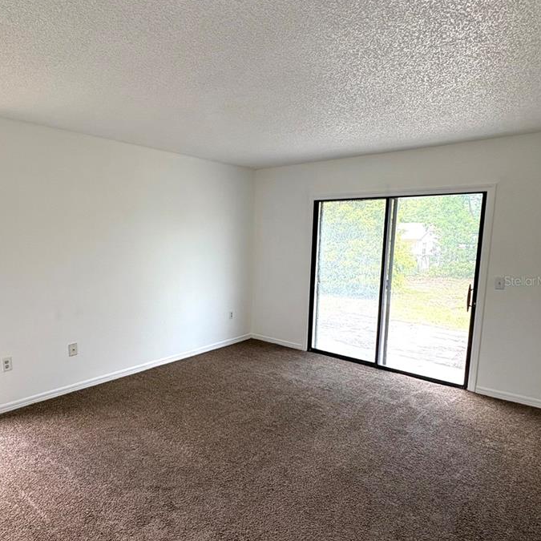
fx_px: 389
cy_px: 281
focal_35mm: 22
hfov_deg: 68.5
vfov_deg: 69.6
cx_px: 200
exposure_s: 1/120
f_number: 2.2
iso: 80
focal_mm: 2.22
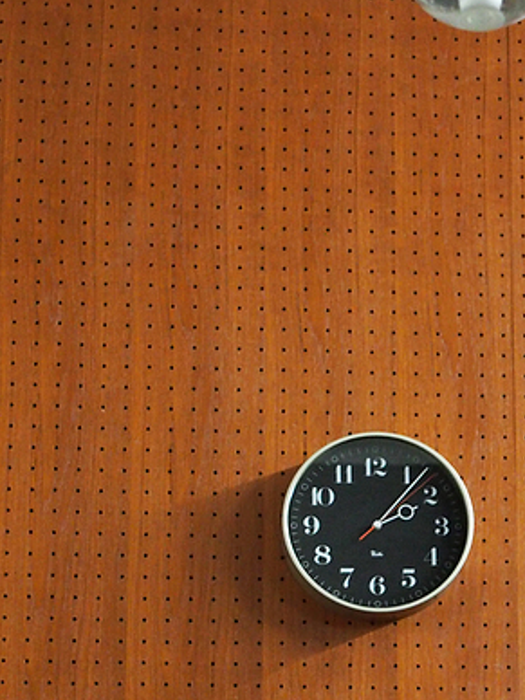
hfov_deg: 11.7
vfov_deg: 15.6
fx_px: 2528
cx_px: 532
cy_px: 652
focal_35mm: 125
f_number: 3.6
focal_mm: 28
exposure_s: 1/10
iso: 1600
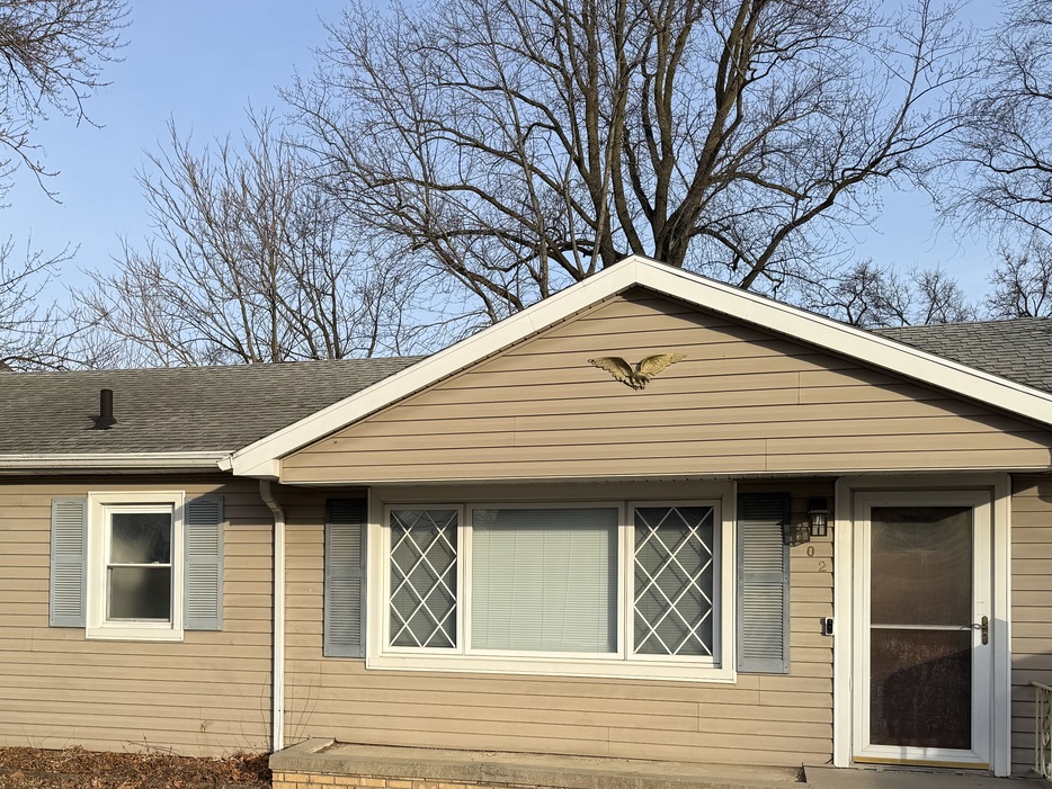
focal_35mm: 37
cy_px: 574
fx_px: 1125
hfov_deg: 49.5
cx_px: 376
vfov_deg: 37.9
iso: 80
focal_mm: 6.76
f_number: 1.78
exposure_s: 1/2801
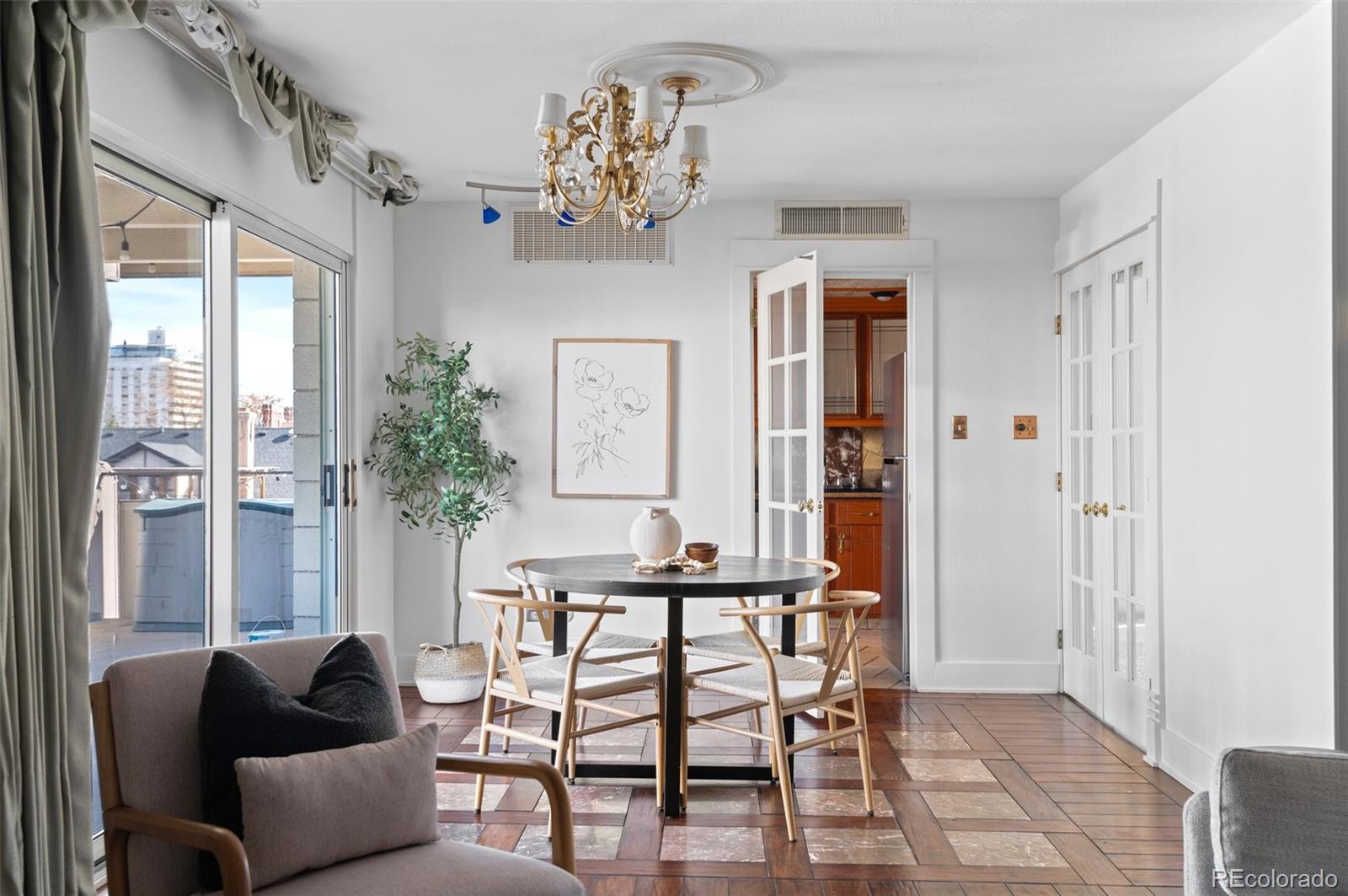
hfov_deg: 58.8
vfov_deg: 41.0
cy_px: 448
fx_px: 1197
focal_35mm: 32
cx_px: 674
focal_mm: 32
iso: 400
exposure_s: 1/2.5
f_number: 8
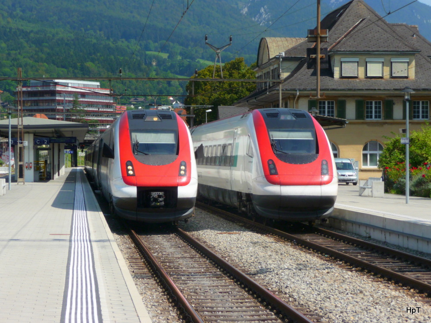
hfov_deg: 17.6
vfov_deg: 13.2
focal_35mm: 112
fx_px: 1394
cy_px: 162
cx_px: 216
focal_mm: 19.1
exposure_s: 1/640
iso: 100
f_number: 4.7
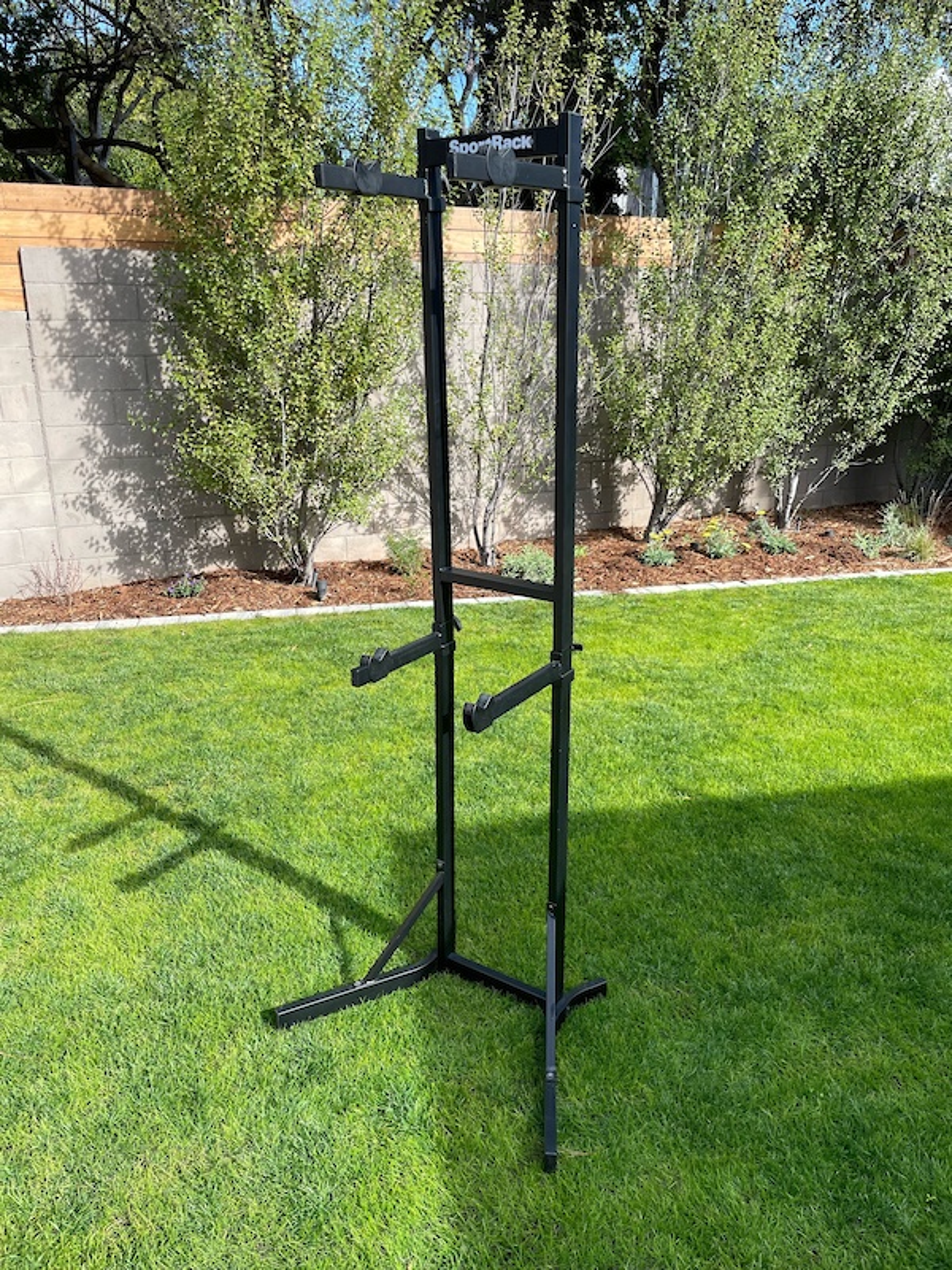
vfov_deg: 67.3
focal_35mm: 26
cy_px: 635
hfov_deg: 53.1
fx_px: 953
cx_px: 476
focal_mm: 4.2
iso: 32
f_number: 1.6
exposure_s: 1/769
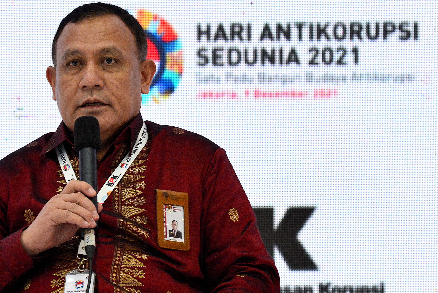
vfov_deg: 4.2
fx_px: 3943
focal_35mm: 324
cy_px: 102
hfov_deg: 6.4
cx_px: 166
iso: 2000
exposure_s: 1/100
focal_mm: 145
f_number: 5
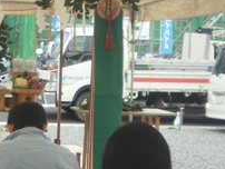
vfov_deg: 16.6
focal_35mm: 89
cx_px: -18
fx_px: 579
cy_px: 57
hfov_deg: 21.0
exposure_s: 1/500
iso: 100
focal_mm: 5.45
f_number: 2.9
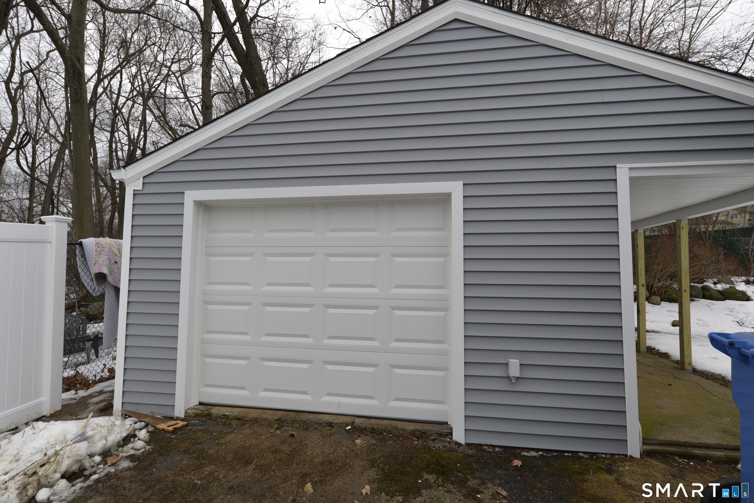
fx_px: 377
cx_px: 377
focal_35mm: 18
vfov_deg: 67.4
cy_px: 252
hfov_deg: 90.0
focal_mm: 18
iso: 200
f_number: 6.3
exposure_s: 1/160
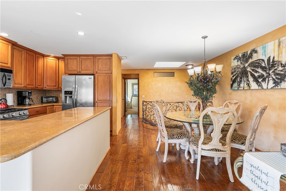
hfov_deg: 93.3
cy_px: 96
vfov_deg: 70.5
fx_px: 135
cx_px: 143
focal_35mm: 17
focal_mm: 17
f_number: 9
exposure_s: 2
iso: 100
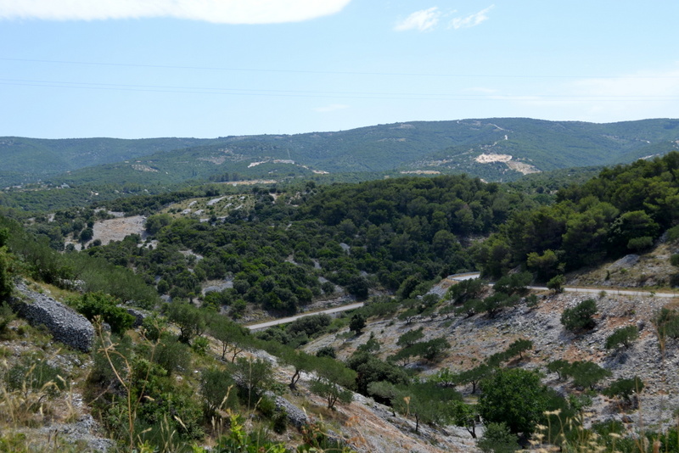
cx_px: 340
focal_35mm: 42
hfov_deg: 46.4
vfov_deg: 31.9
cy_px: 226
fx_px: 792
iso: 100
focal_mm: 28
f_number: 7.1
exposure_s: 1/200
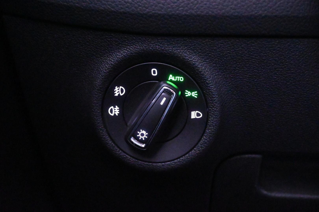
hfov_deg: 48.7
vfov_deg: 33.6
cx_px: 160
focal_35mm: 40
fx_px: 352
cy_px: 106
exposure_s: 1/40
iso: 20000
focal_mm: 26.5
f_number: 4.5
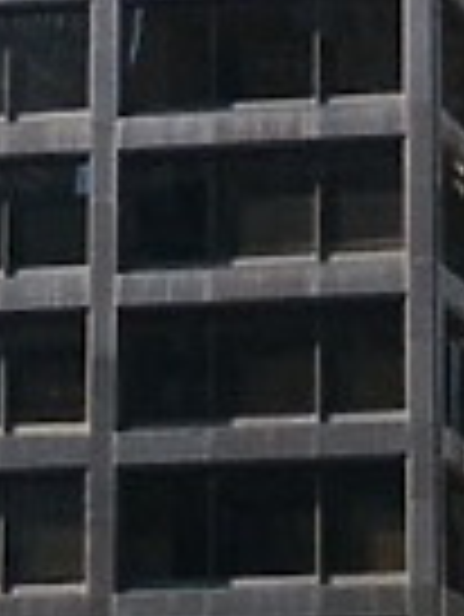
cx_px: 101
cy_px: -468
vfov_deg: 6.1
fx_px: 5639
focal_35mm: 316
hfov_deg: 4.7
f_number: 8
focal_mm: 10.1
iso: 64
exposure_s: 1/45
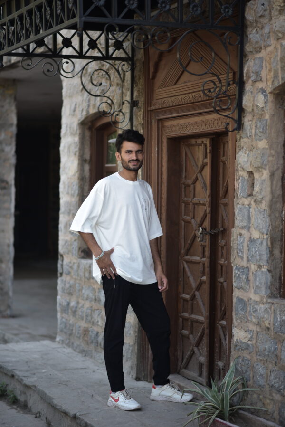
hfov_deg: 16.1
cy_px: 214
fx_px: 1009
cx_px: 142
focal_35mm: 85
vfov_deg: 23.9
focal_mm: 85
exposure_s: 1/640
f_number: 1.8
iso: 160
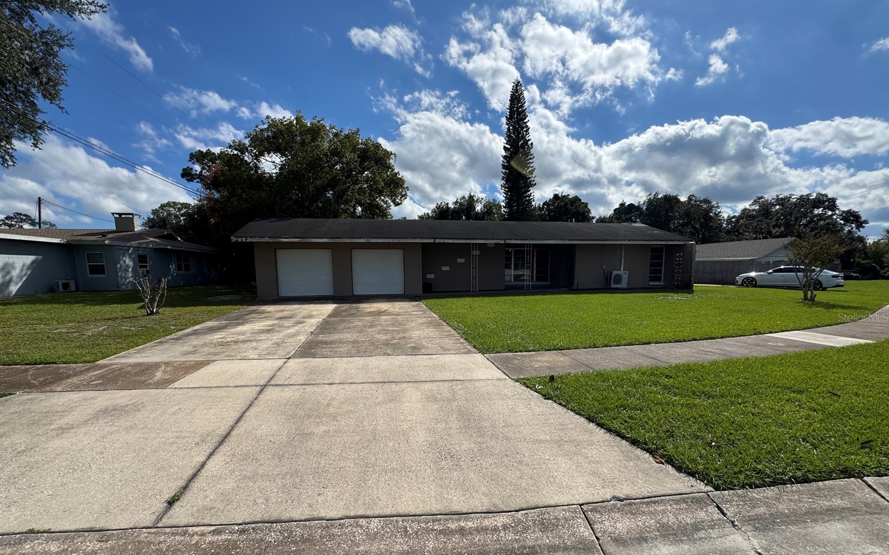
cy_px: 317
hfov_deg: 101.5
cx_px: 441
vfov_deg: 74.4
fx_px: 363
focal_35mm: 15
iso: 40
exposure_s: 1/2874
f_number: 2.2
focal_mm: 2.22
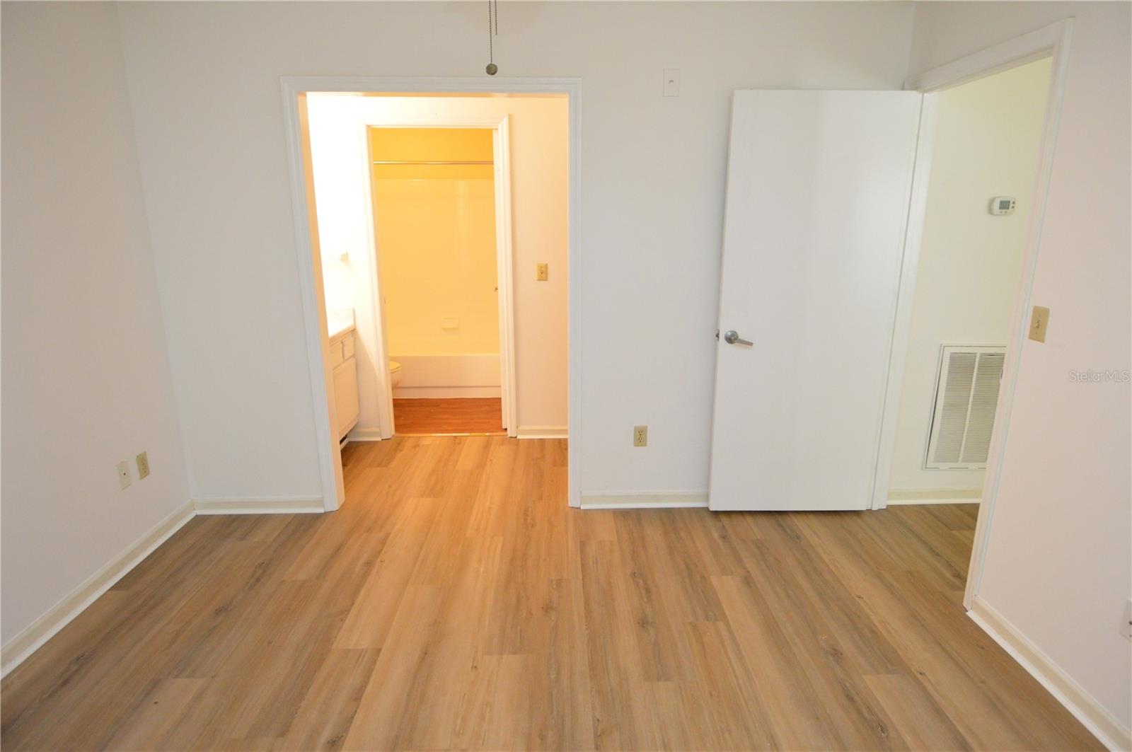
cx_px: 566
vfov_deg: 67.3
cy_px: 376
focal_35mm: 18
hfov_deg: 90.1
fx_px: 565
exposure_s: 1/60
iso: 1100
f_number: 4
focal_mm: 12
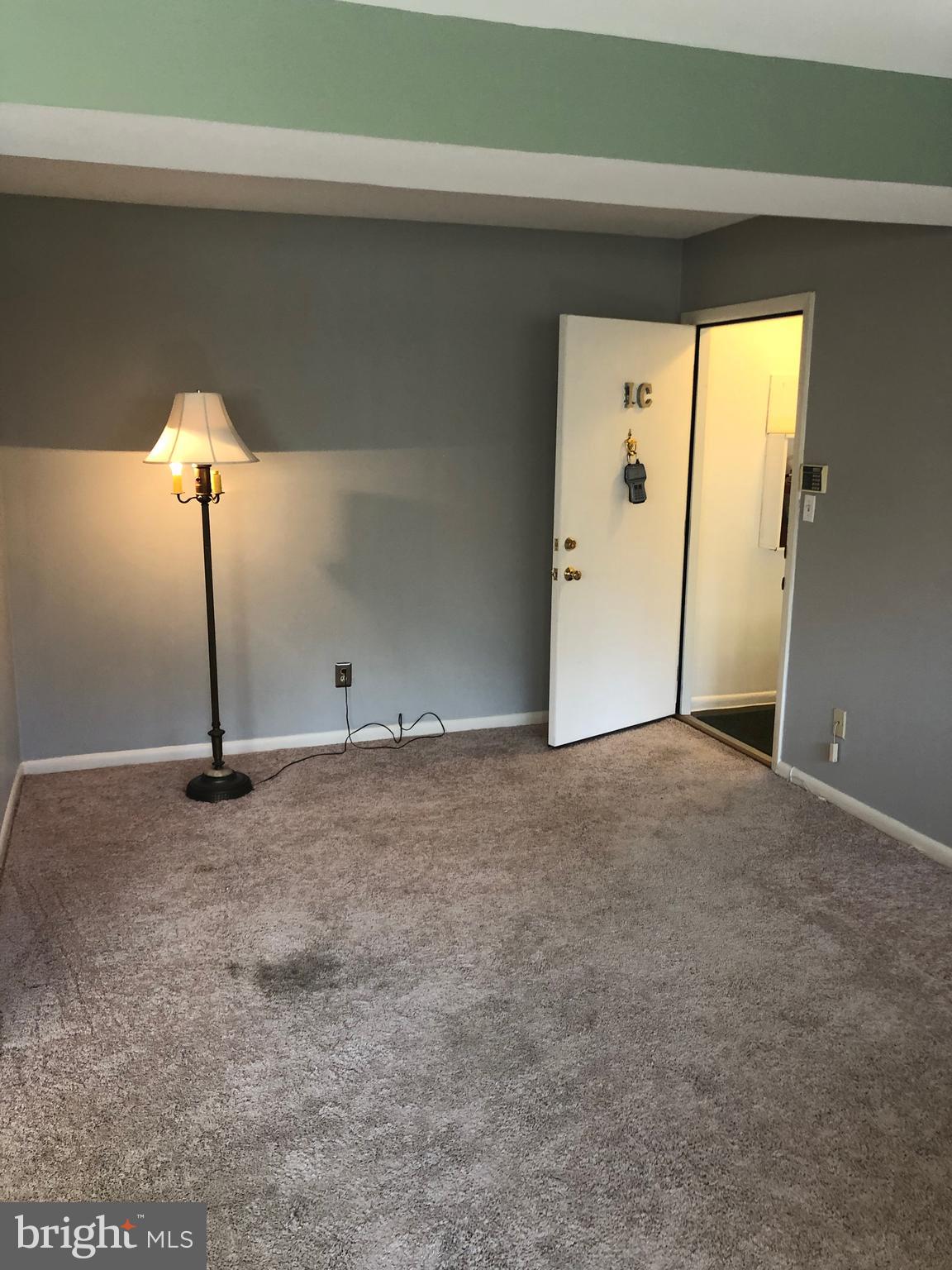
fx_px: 1027
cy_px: 635
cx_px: 476
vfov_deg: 63.4
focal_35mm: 28
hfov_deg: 49.7
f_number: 1.8
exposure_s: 1/17
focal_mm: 4
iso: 40
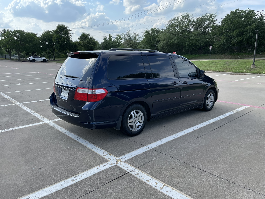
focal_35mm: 26
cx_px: 132
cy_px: 100
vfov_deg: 53.1
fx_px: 199
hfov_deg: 67.3
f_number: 1.6
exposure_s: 1/1595
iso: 32
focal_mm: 4.2
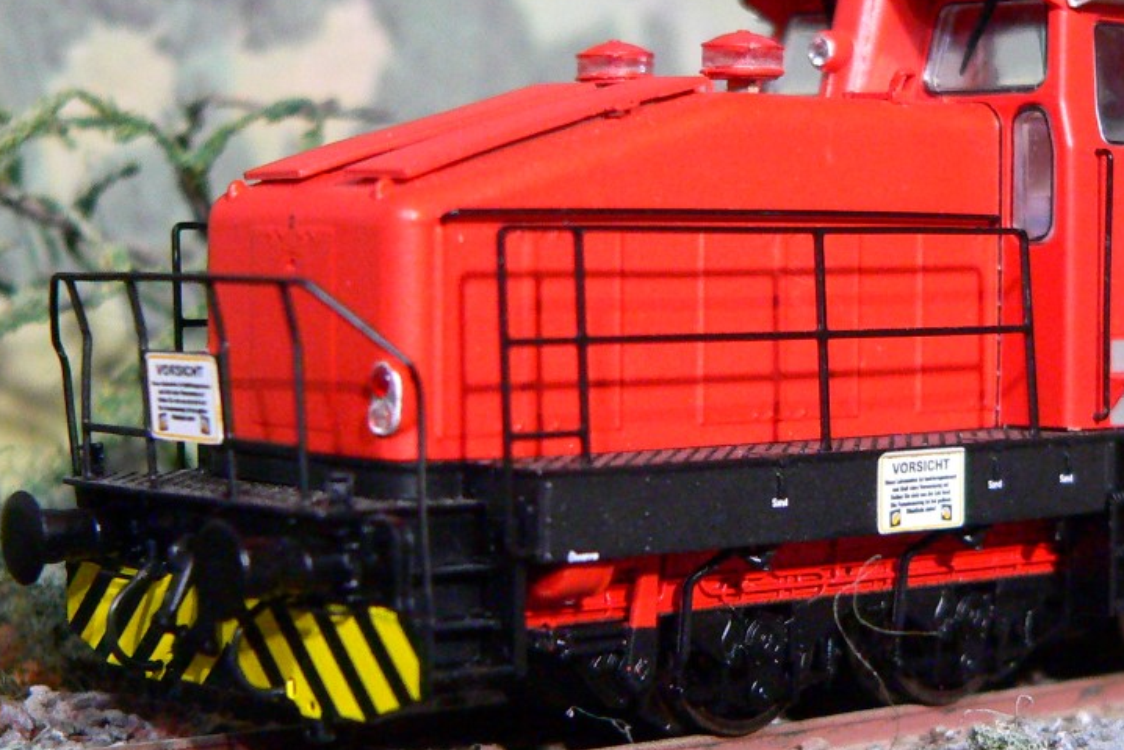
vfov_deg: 15.4
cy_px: 355
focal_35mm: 89
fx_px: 2779
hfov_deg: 22.7
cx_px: 787
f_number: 2.8
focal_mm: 9.9
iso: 400
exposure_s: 1/4
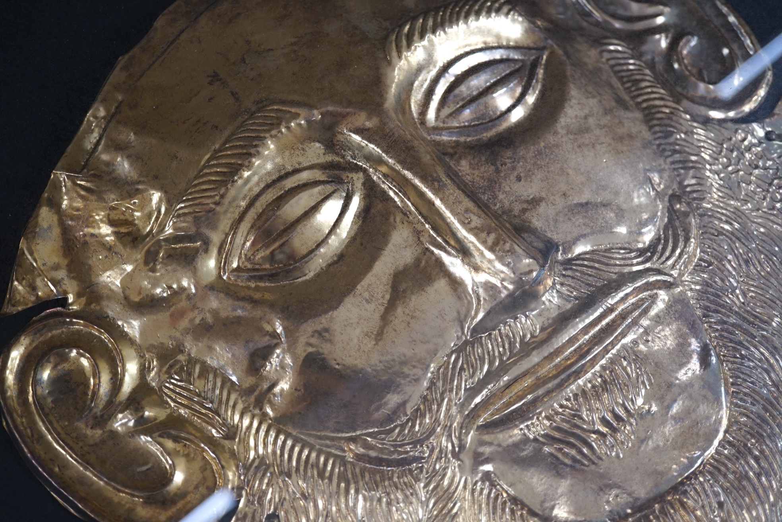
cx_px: 391
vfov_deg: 29.9
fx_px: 977
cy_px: 261
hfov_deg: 43.6
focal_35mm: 45
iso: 320
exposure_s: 1/60
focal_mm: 30
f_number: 3.5
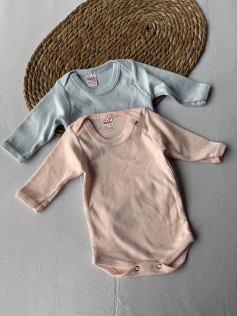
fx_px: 219
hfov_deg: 56.8
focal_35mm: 24
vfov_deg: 71.6
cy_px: 158
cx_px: 118
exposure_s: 1/802
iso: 80
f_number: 1.78
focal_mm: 6.76
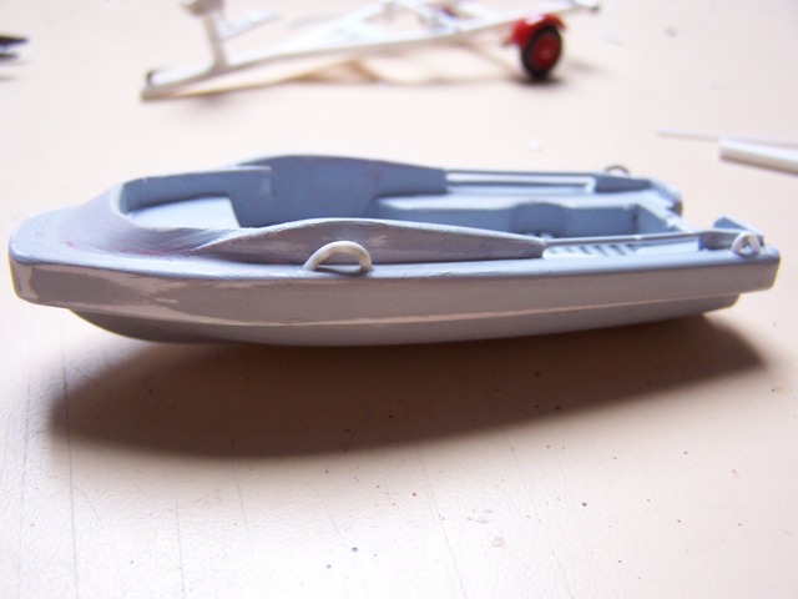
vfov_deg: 37.7
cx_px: 399
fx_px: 876
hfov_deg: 49.0
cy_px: 300
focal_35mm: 38
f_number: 2.8
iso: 140
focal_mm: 6.3
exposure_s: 1/20
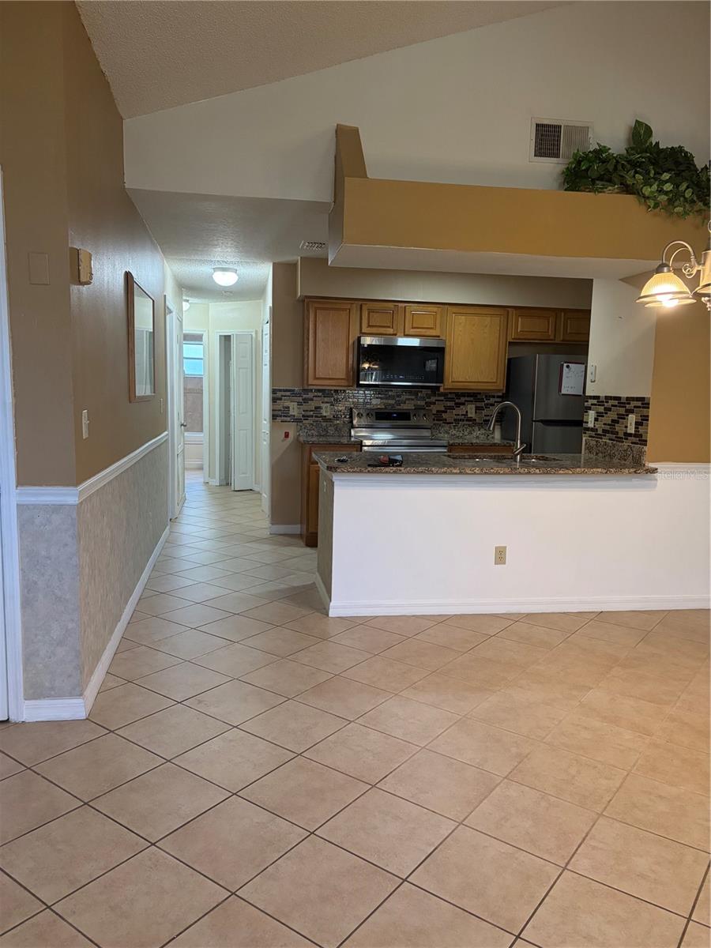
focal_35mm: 26
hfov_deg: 53.1
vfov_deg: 67.3
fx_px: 712
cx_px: 356
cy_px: 474
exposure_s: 1/120
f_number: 1.6
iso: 250
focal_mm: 5.96
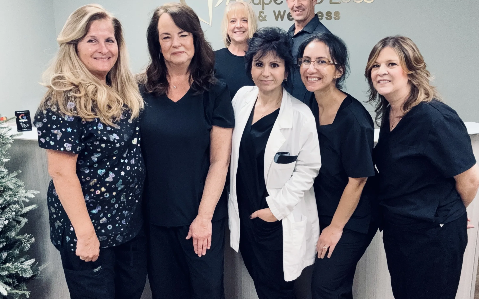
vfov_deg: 49.3
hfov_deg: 72.5
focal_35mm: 25
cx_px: 244
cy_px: 149
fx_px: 326
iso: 100
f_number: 1.9
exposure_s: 1/60
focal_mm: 2.69
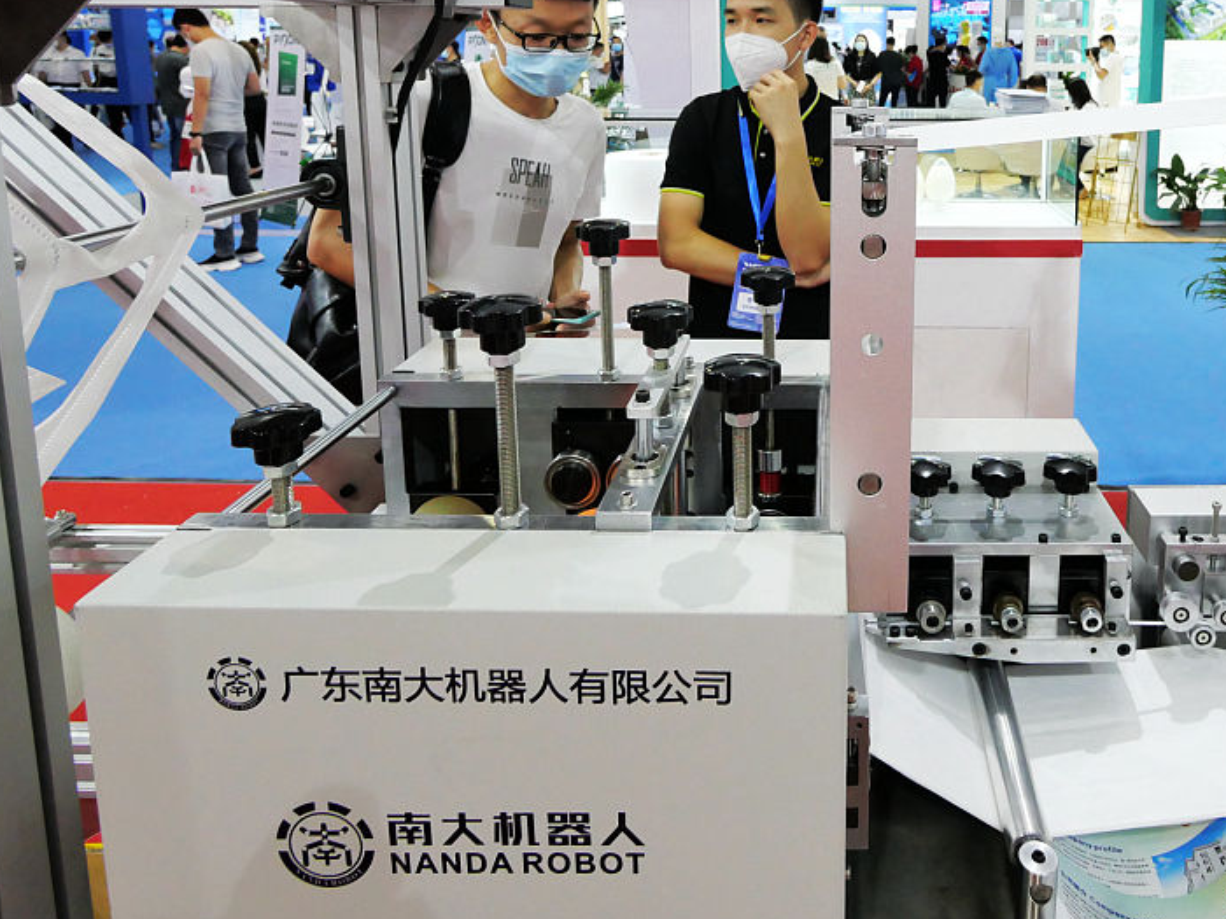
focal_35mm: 24
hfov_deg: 69.3
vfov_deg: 53.2
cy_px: 187
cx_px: 830
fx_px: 850
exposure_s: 1/250
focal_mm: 7
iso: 1600
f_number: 4
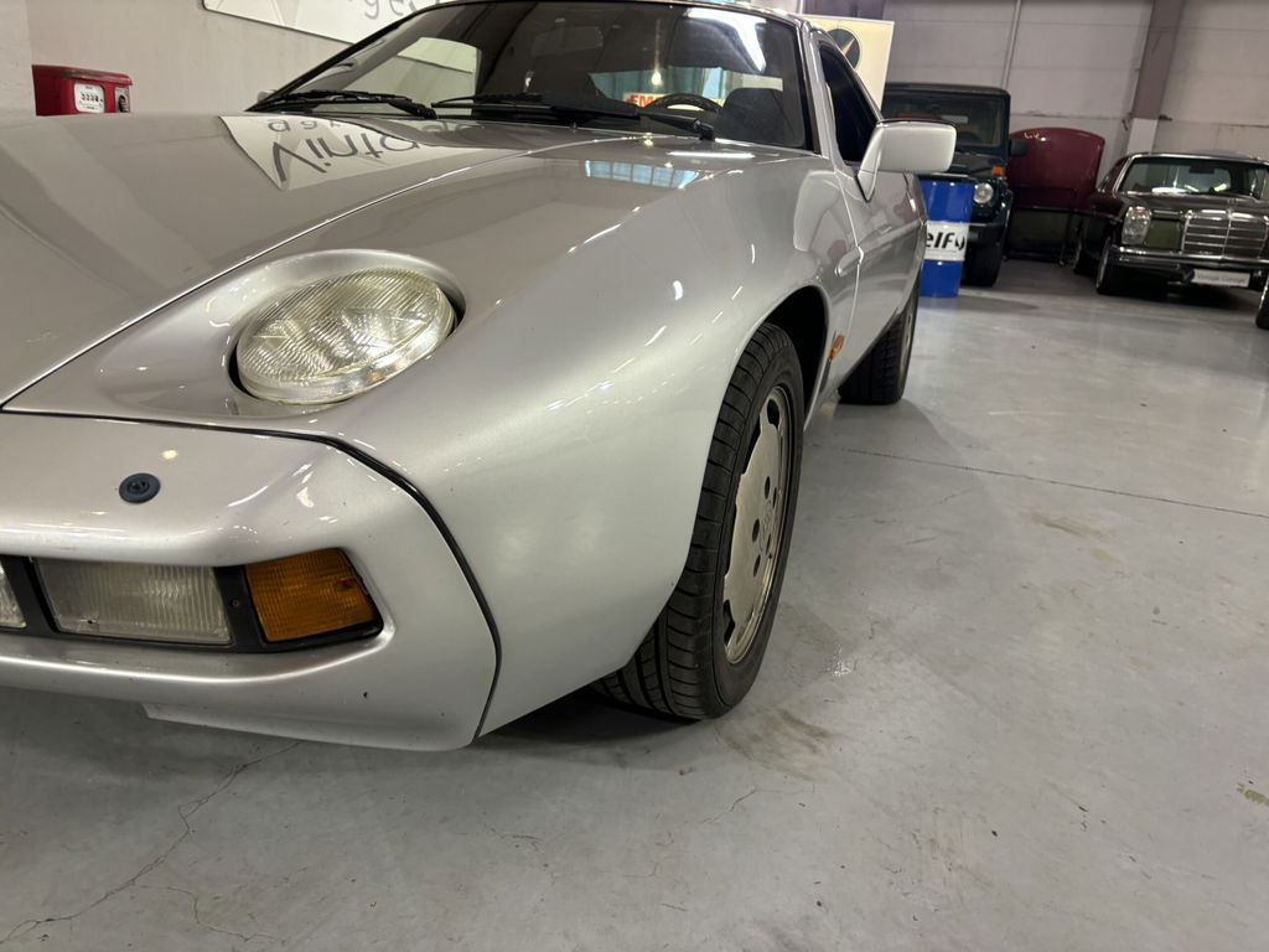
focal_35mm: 26
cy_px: 476
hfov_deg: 67.3
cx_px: 634
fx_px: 953
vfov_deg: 53.1
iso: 125
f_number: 1.6
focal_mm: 5.96
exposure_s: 1/50
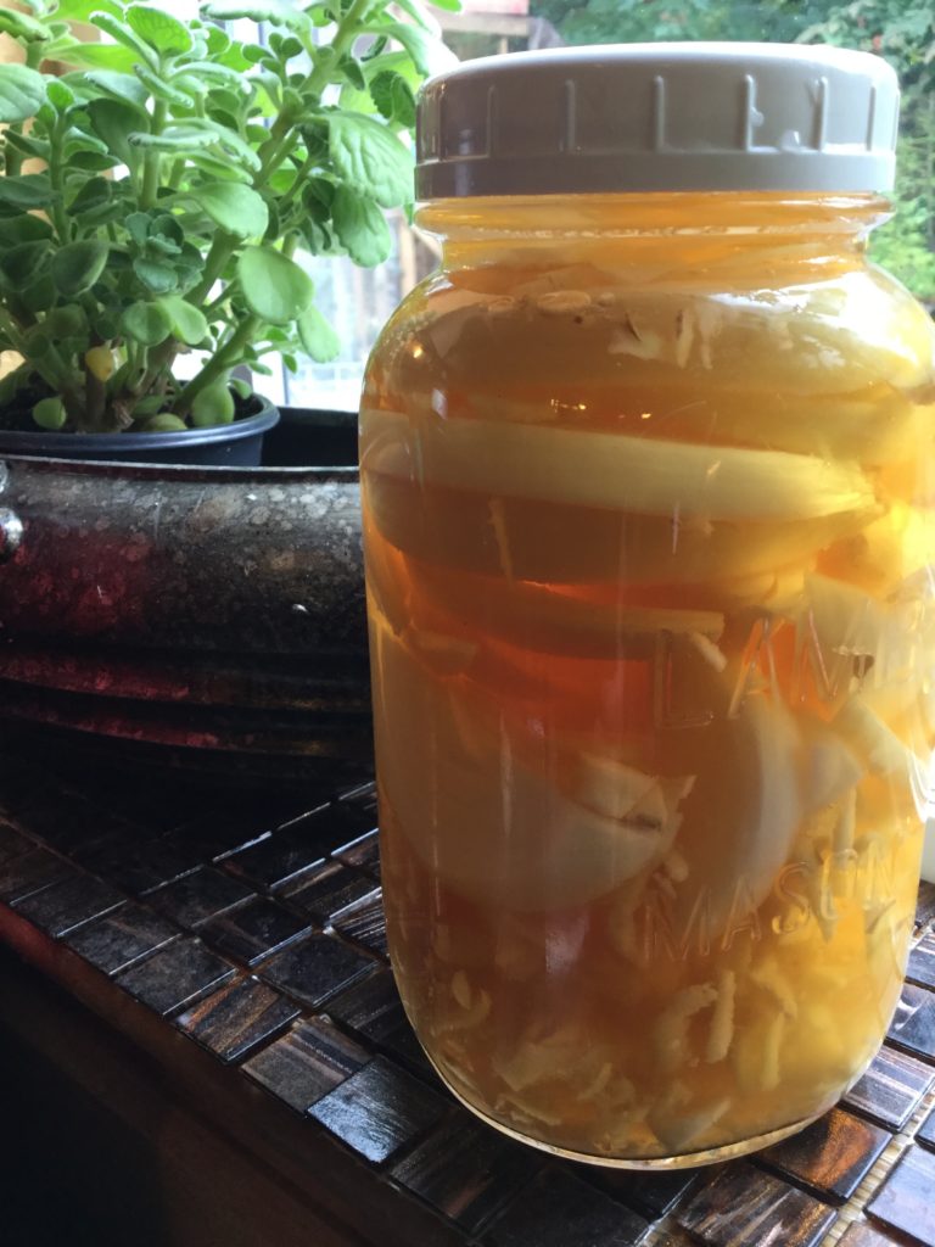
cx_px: 468
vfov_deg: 58.4
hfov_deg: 45.4
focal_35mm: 31
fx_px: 1116
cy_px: 624
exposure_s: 1/30
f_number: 2.4
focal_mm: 3.3
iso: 50
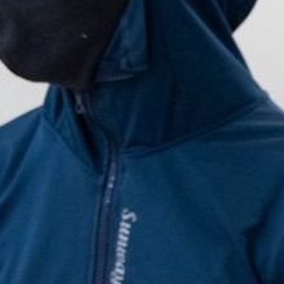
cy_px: 376
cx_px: 877
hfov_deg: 6.2
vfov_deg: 6.8
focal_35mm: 256
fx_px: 2376
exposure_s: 1/200
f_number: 3.2
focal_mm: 34
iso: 1600
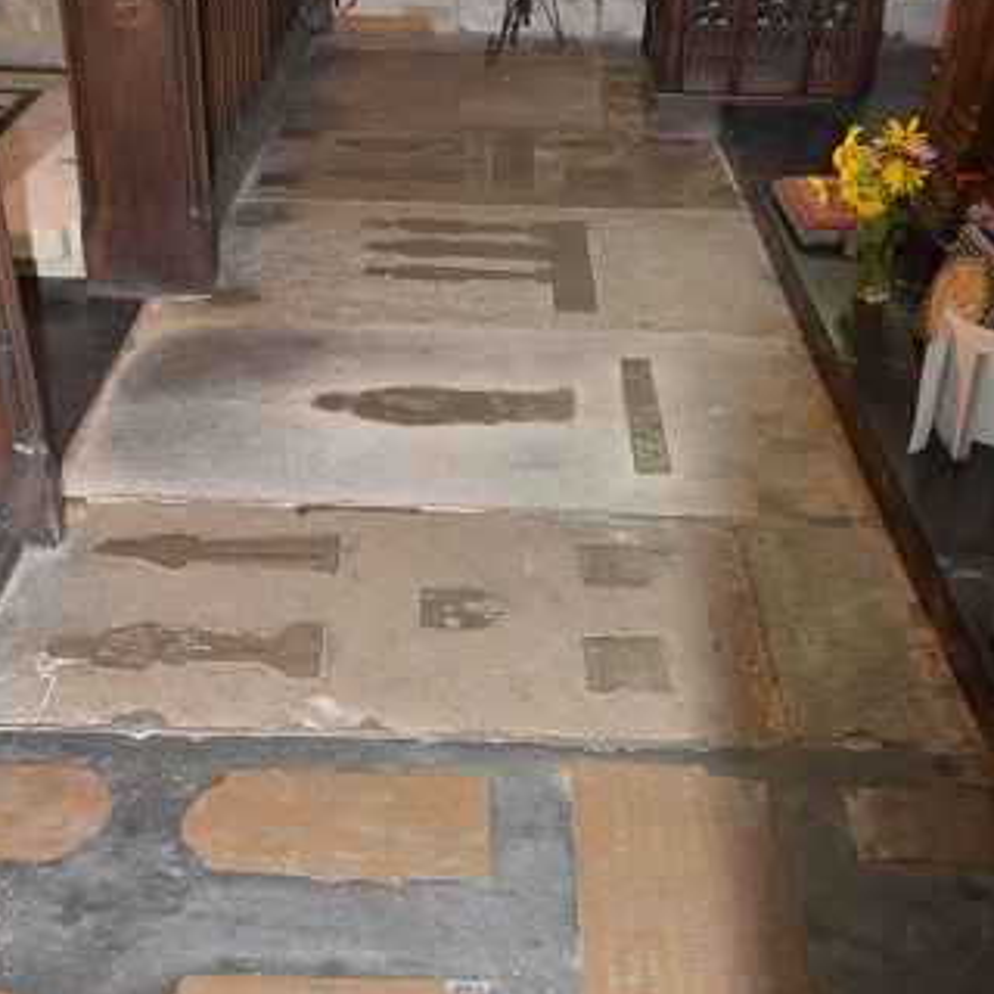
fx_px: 1494
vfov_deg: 36.8
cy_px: 550
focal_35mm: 46
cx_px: 457
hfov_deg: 36.8
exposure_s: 1/60
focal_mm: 22
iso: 1600
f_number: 3.5
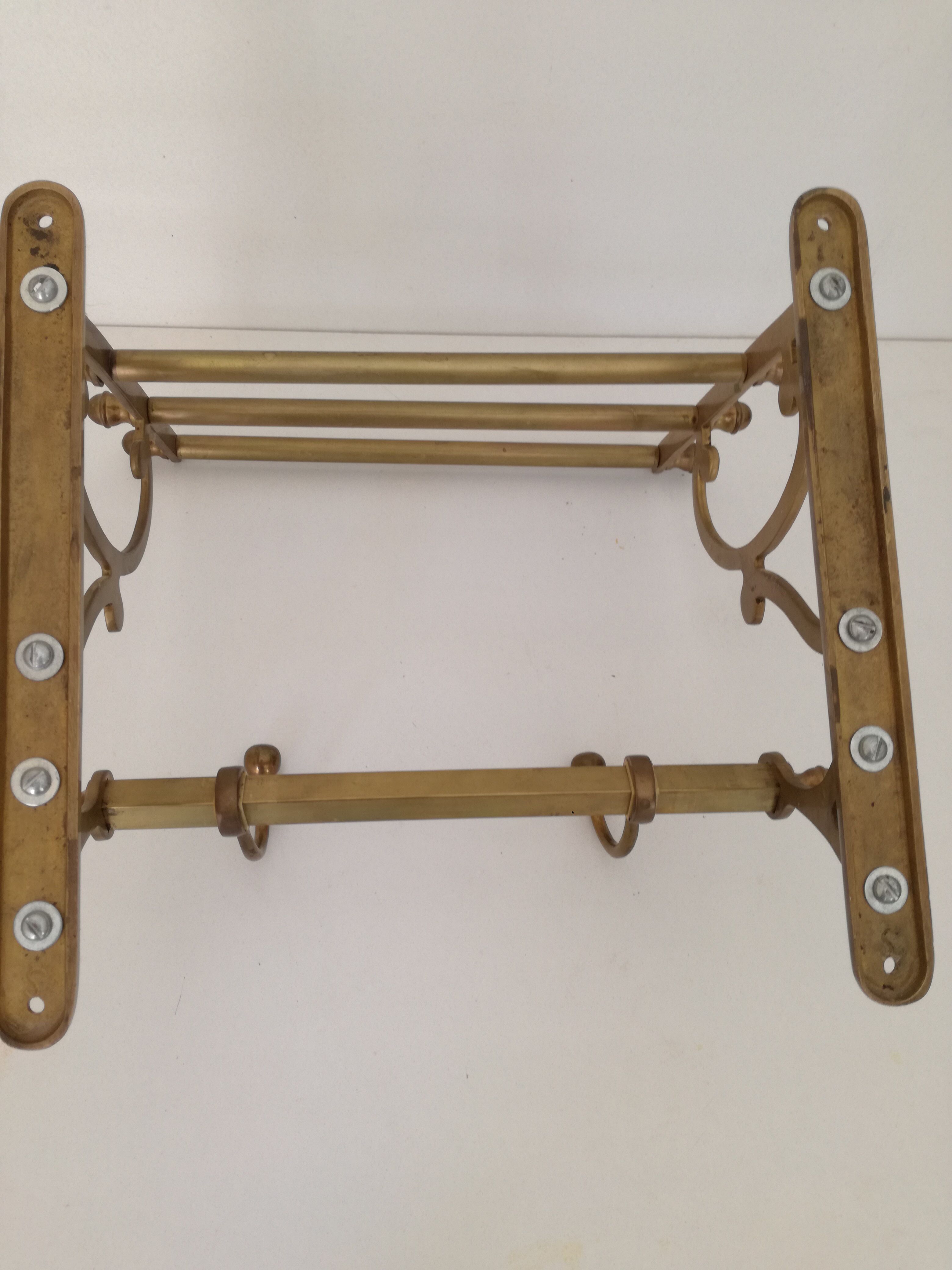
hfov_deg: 51.4
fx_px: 990
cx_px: 476
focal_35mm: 27
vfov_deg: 65.3
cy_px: 635
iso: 50
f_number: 2
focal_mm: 3.79
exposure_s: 1/50
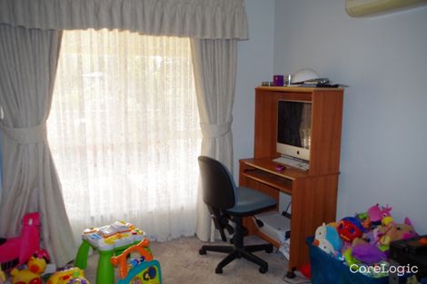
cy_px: 142
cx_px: 214
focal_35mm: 31
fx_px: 368
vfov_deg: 42.3
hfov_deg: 60.3
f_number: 4
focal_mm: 21
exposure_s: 1/50
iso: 400
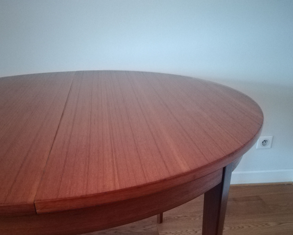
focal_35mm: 34
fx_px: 295
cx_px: 147
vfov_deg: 41.3
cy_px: 192
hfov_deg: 52.8
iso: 2000
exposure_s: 1/14.3
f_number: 2.2
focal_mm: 3.83
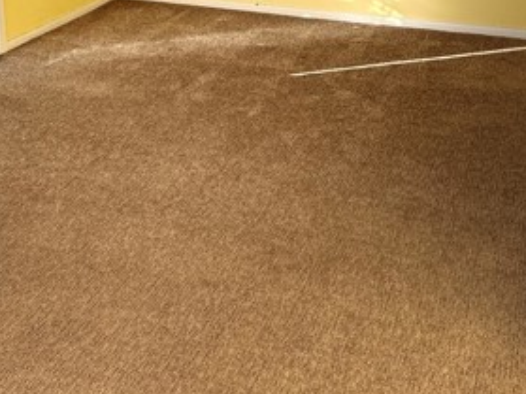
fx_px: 835
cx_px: 173
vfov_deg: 25.0
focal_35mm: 55
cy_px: -19
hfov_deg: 34.6
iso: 80
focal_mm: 6.76
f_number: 1.78
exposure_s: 1/1032
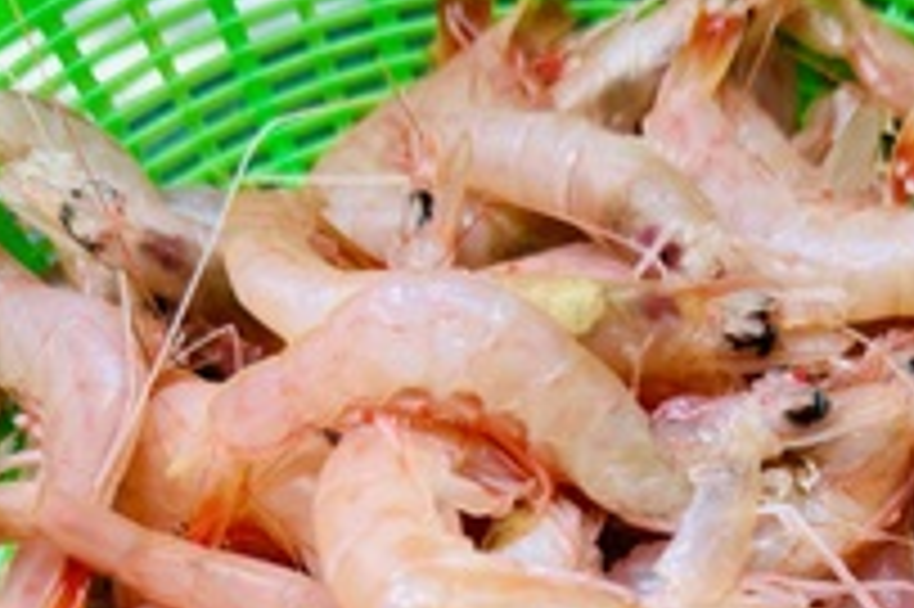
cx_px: 606
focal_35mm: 59
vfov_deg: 21.0
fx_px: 1497
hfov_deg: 33.7
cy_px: 775
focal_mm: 6.76
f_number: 1.78
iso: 125
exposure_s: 1/50
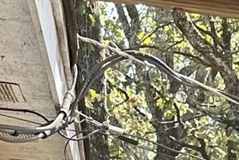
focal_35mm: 183
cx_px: 393
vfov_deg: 6.6
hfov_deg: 10.7
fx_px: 1216
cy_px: 544
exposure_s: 1/184
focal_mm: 6.86
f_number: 1.78
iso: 80
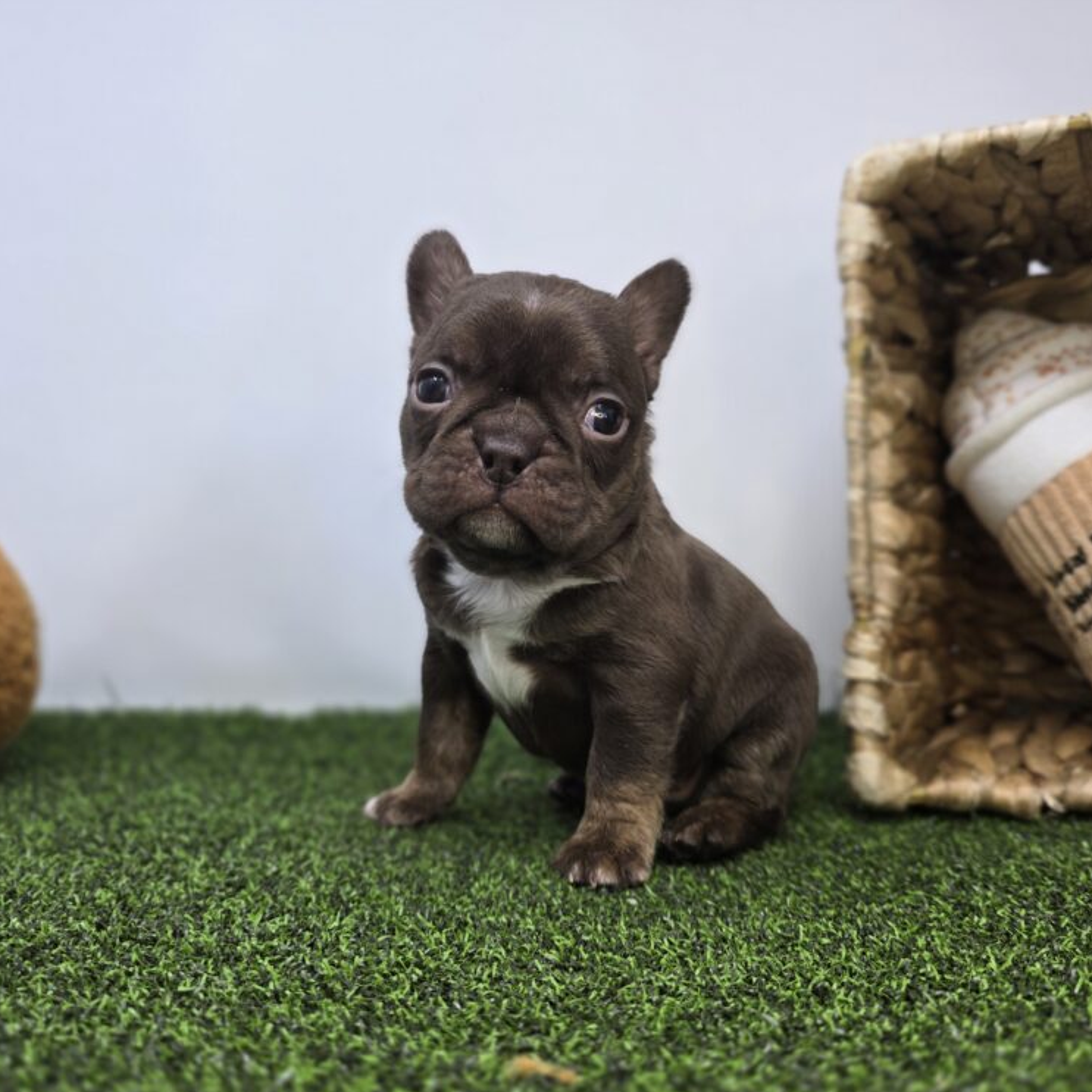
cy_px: 561
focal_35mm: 28
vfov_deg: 57.3
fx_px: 999
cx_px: 560
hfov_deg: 57.3
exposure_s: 1/120
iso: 40
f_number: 1.7
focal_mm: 6.3
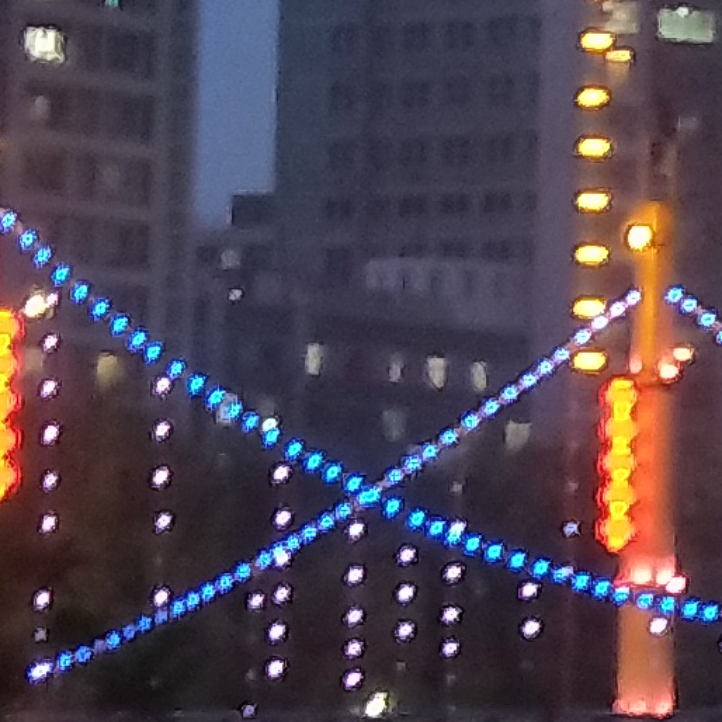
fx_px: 4672
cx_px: 1836
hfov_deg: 8.0
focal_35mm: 198
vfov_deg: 8.8
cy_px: 697
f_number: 1.7
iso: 542
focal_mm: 4.27
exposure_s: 1/20
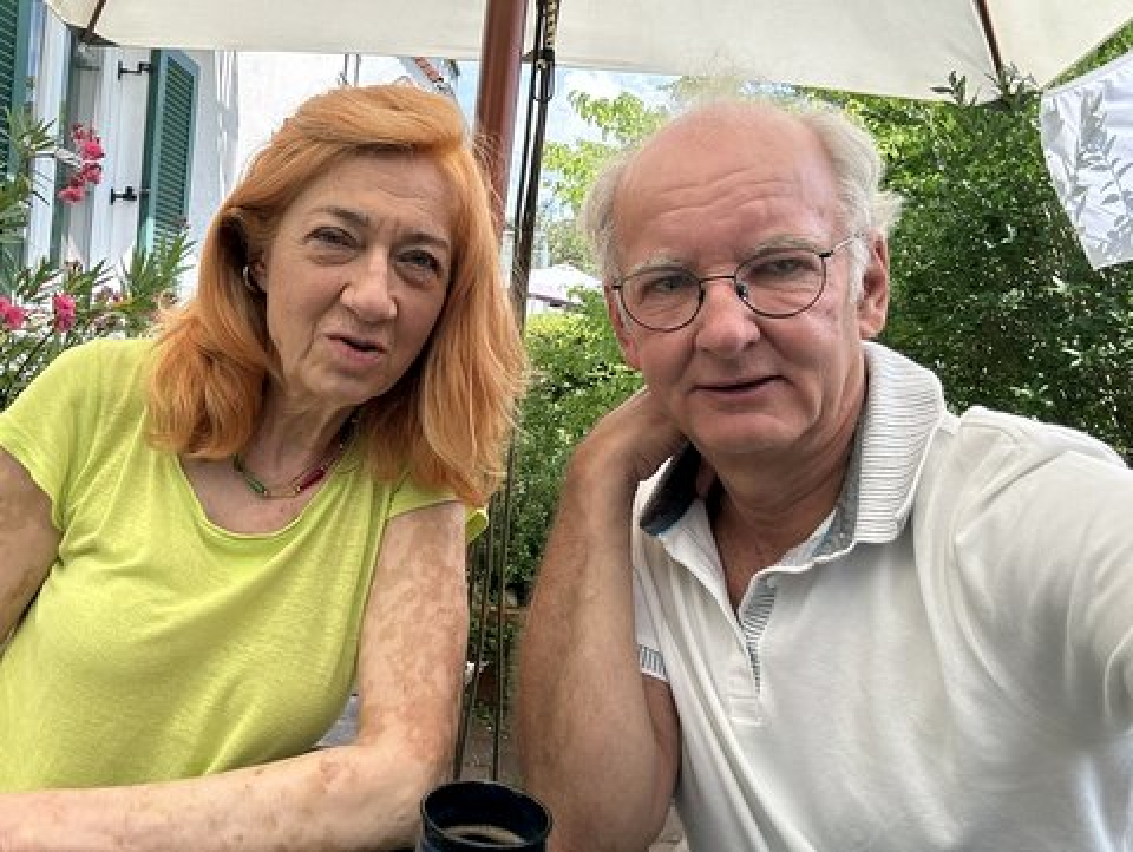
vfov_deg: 59.0
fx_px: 754
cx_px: 566
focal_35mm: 23
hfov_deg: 73.9
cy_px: 426
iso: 25
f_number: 1.9
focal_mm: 2.69
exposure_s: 1/344
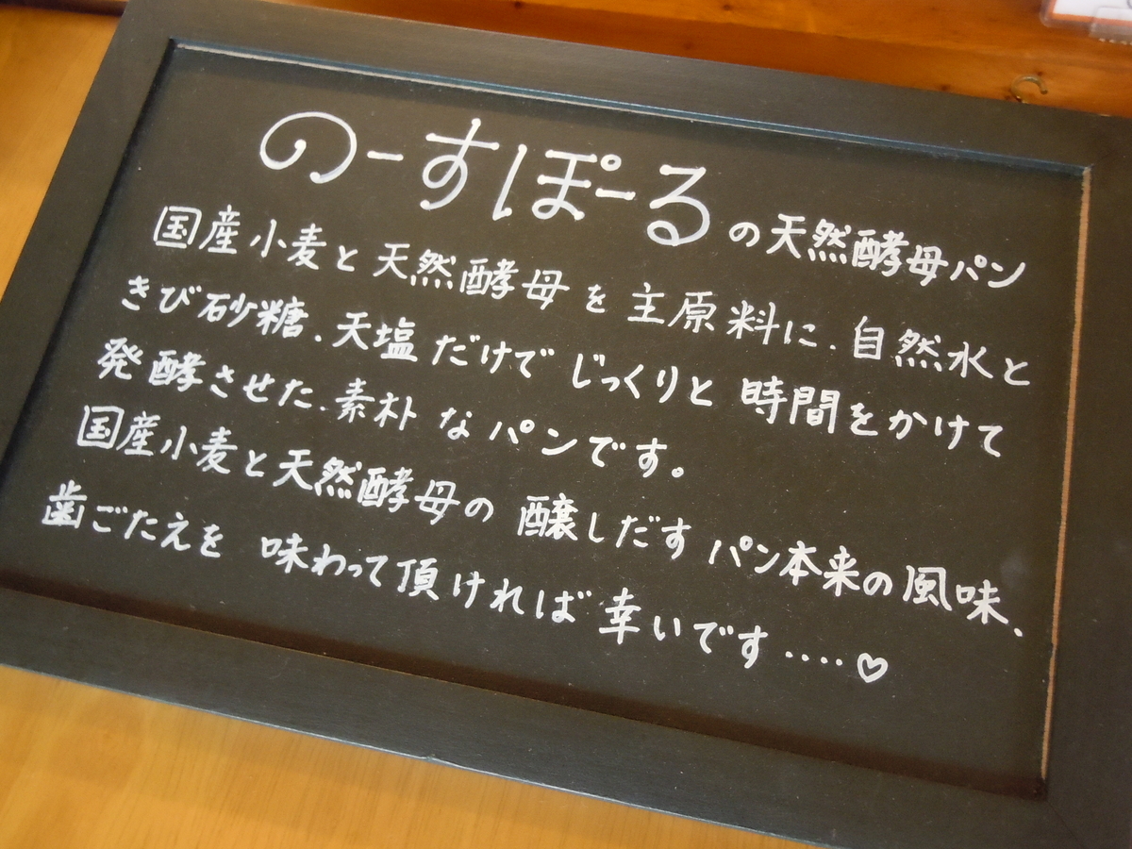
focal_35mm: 33
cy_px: 424
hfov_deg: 55.4
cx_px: 566
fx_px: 1079
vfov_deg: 42.9
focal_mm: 5.9
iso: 800
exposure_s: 1/10
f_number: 4
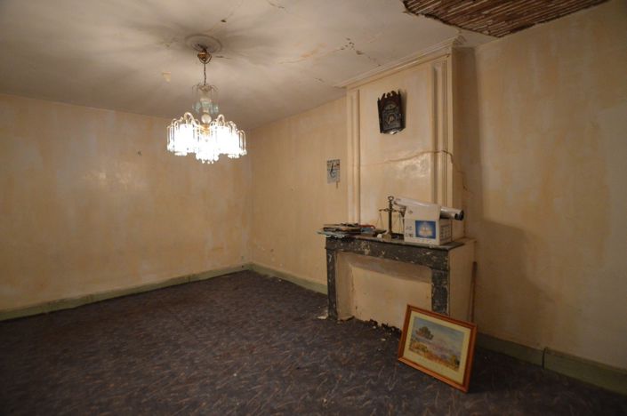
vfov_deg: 77.2
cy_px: 208
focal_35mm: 15
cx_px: 314
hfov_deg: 100.5
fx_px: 261
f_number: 3.5
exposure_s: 1/50
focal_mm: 10
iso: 3200
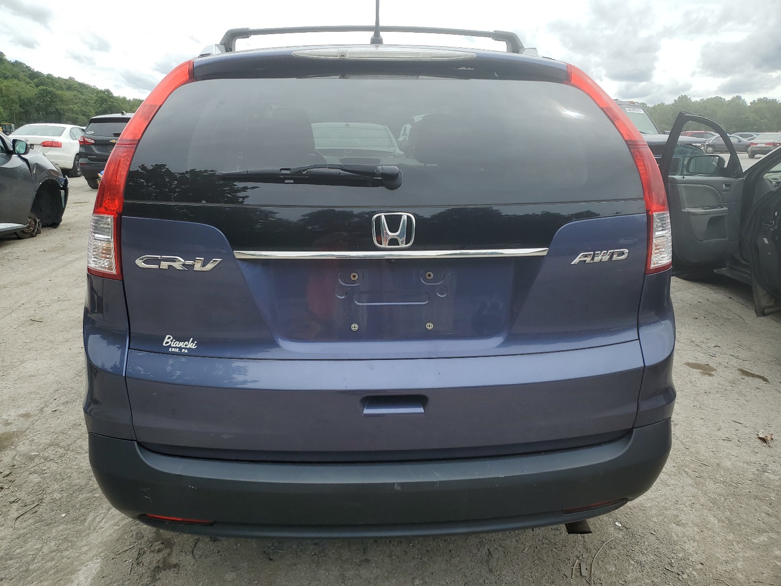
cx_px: 390
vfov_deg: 53.1
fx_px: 587
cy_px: 293
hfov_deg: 67.3
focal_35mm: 26
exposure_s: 1/1667
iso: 50
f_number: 1.5
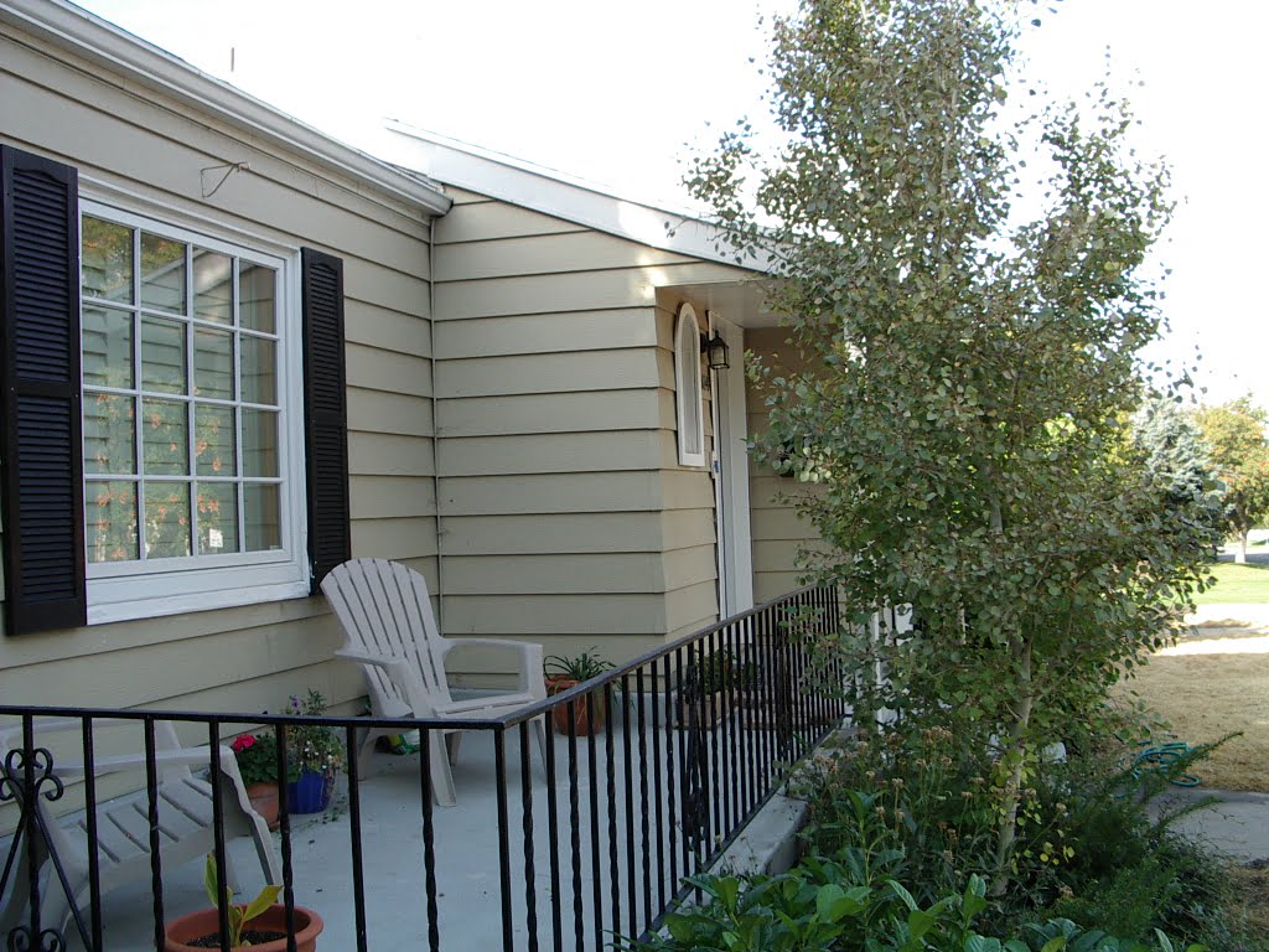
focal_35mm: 38
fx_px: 1393
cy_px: 476
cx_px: 634
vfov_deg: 37.7
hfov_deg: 49.0
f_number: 4.8
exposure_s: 1/60
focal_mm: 5.8
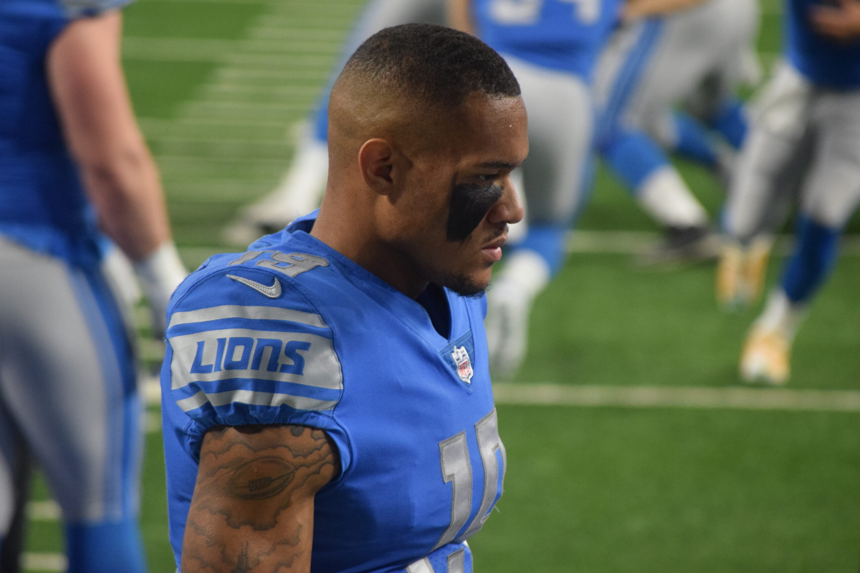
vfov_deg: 4.6
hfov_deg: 6.9
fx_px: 7167
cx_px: 430
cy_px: 286
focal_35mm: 300
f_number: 5.6
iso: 2500
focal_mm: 200
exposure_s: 1/500
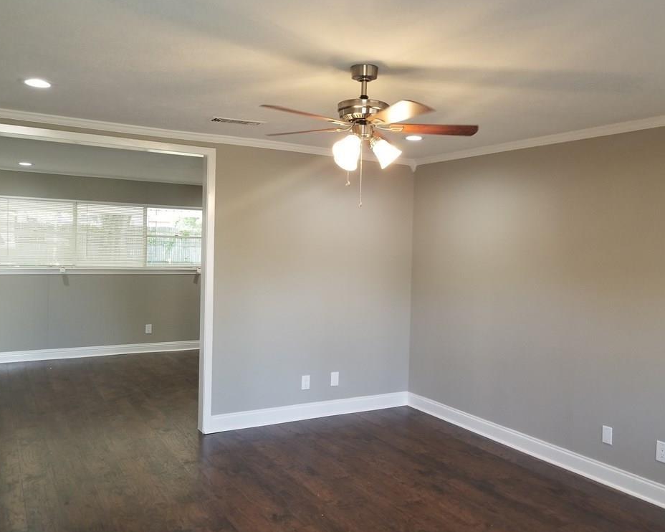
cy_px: 267
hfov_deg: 62.2
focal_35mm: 28
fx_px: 551
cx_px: 345
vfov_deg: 51.5
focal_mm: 4.25
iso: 250
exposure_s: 1/120
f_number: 1.7
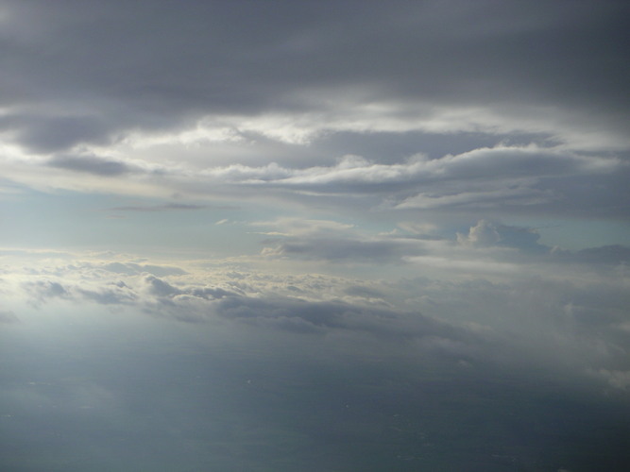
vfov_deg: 22.9
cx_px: 315
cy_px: 236
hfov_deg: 30.3
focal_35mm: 64
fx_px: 1165
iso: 50
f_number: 6.7
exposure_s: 1/350
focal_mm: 9.9
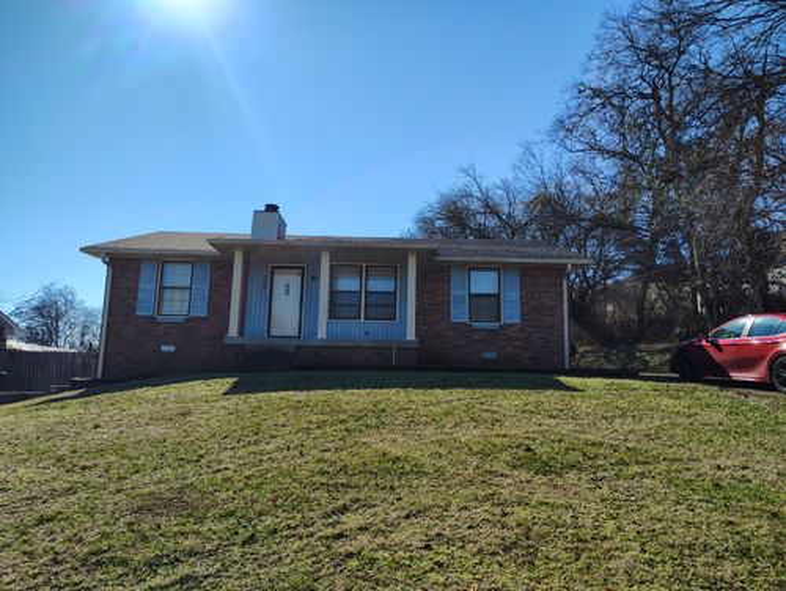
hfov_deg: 71.5
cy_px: 296
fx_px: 545
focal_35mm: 24
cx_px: 393
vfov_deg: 56.9
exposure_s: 1/1083
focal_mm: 5.56
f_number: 1.8
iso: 100
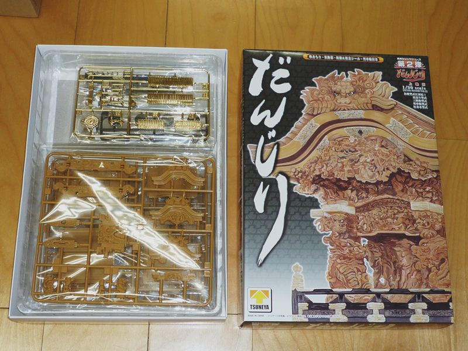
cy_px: 176
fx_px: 635
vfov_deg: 30.9
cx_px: 234
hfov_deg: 40.4
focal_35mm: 47
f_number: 3.4
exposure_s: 1/30
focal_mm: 5.3
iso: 100
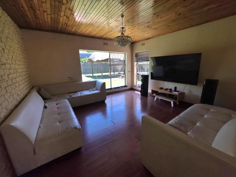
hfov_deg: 106.2
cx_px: 118
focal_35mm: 13
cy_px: 88
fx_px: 89
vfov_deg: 89.9
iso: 20
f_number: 1.9
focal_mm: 2.2
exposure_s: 1/161
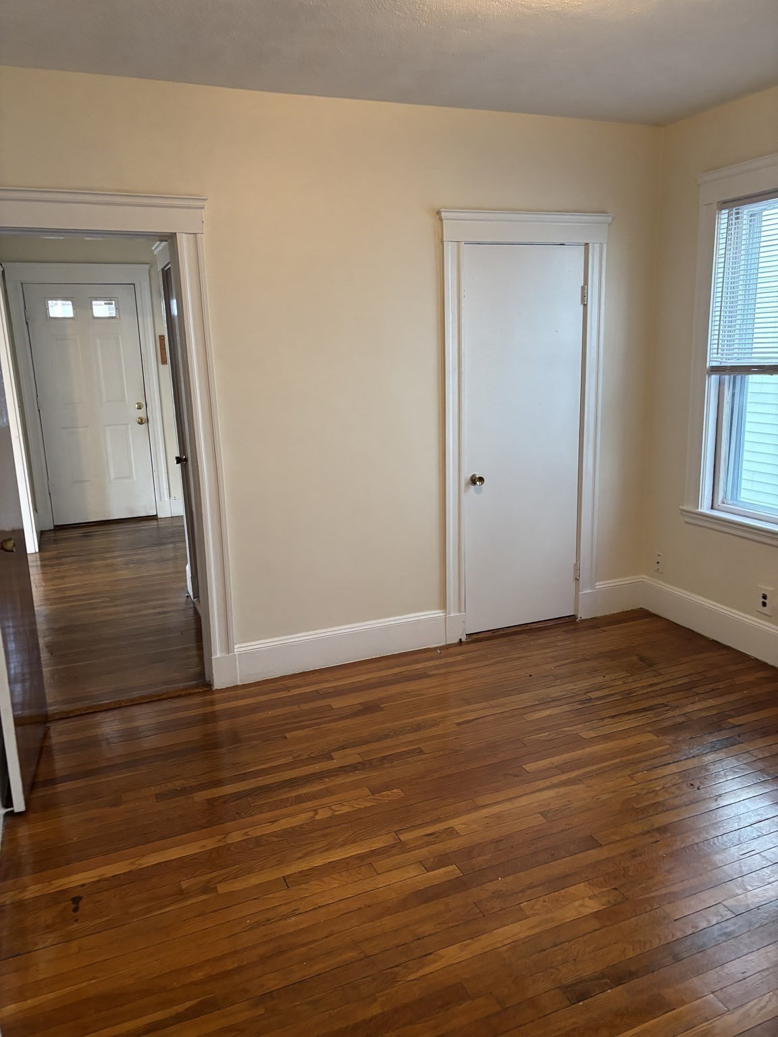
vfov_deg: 67.3
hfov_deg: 53.1
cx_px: 389
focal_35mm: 26
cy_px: 518
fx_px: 779
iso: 250
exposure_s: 1/60
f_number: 1.6
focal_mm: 5.96
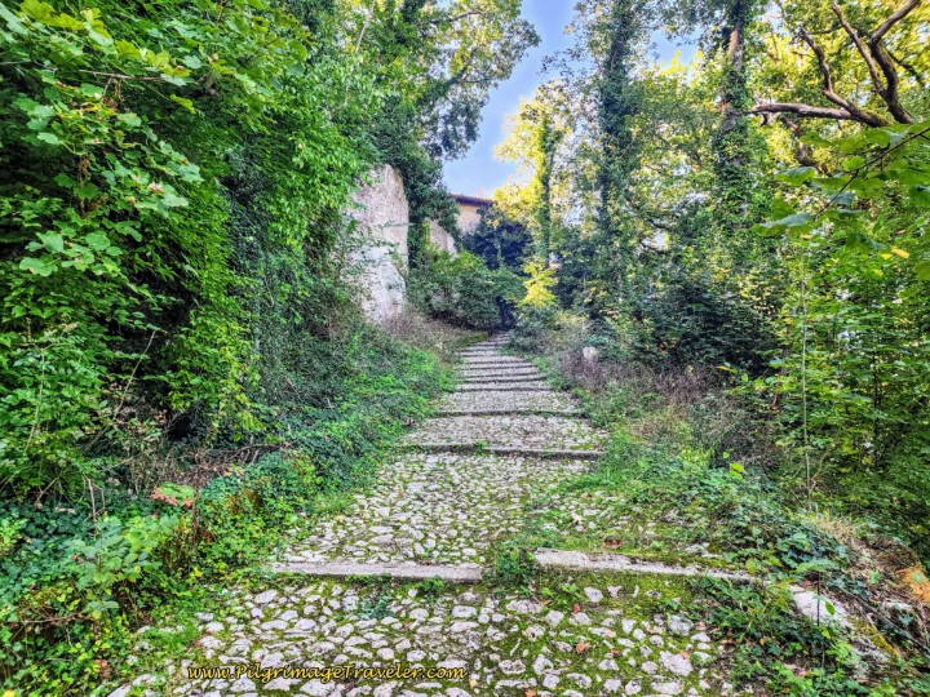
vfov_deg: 58.9
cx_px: 465
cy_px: 348
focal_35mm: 23
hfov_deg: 73.9
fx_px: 618
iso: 100
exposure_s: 1/180
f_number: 1.8
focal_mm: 6.4
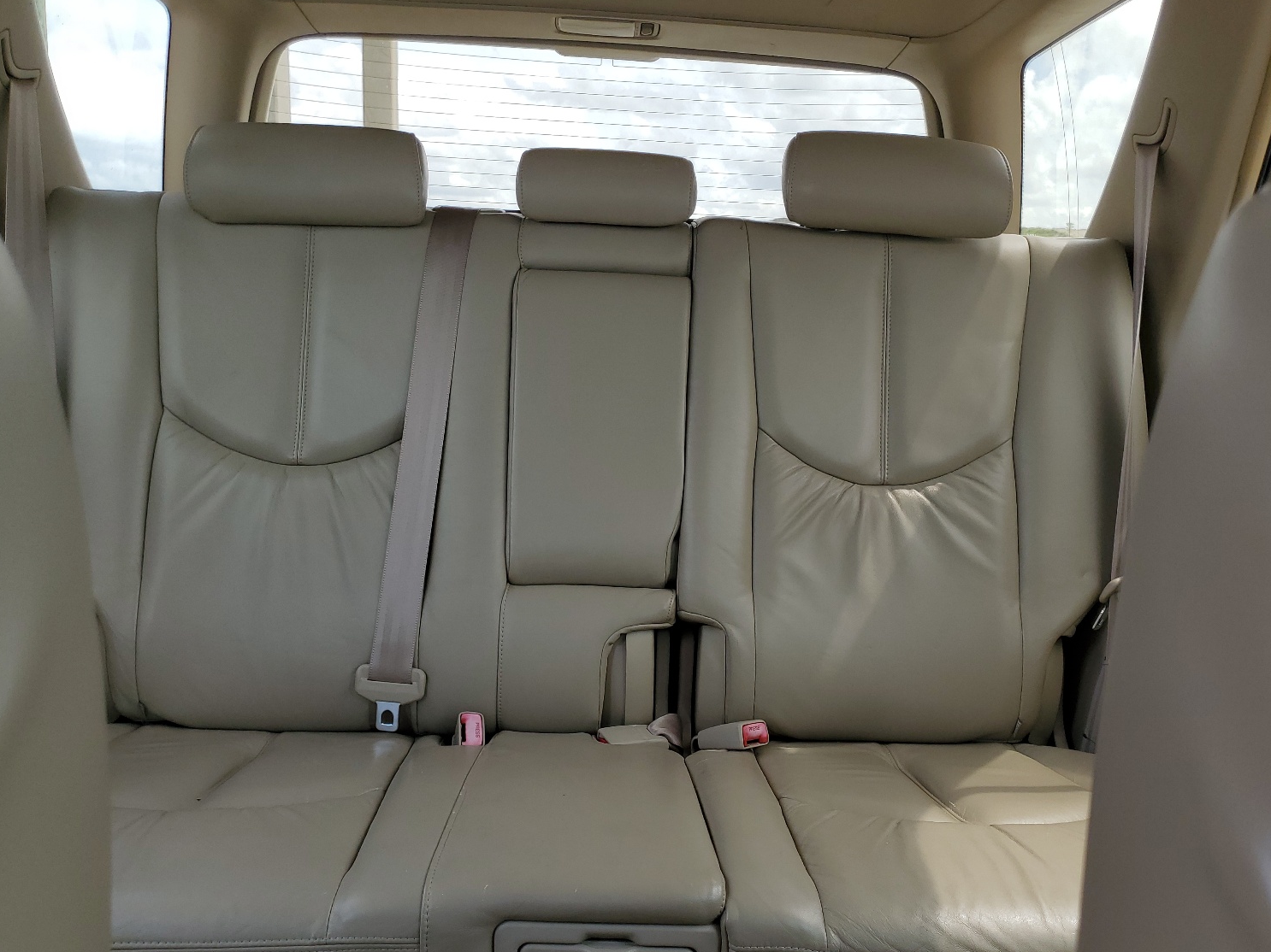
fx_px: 1028
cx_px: 646
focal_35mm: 28
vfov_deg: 49.7
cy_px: 492
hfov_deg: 63.4
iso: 50
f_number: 1.5
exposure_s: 1/667
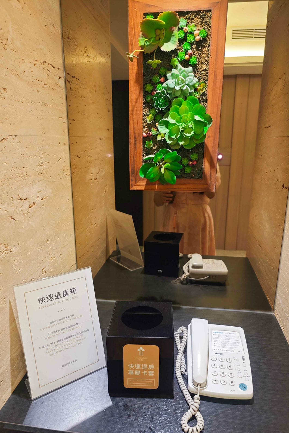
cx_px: 148
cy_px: 217
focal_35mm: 24
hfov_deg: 53.1
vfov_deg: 73.7
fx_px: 289
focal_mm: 8.72
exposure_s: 1/60
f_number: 1.63
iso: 250
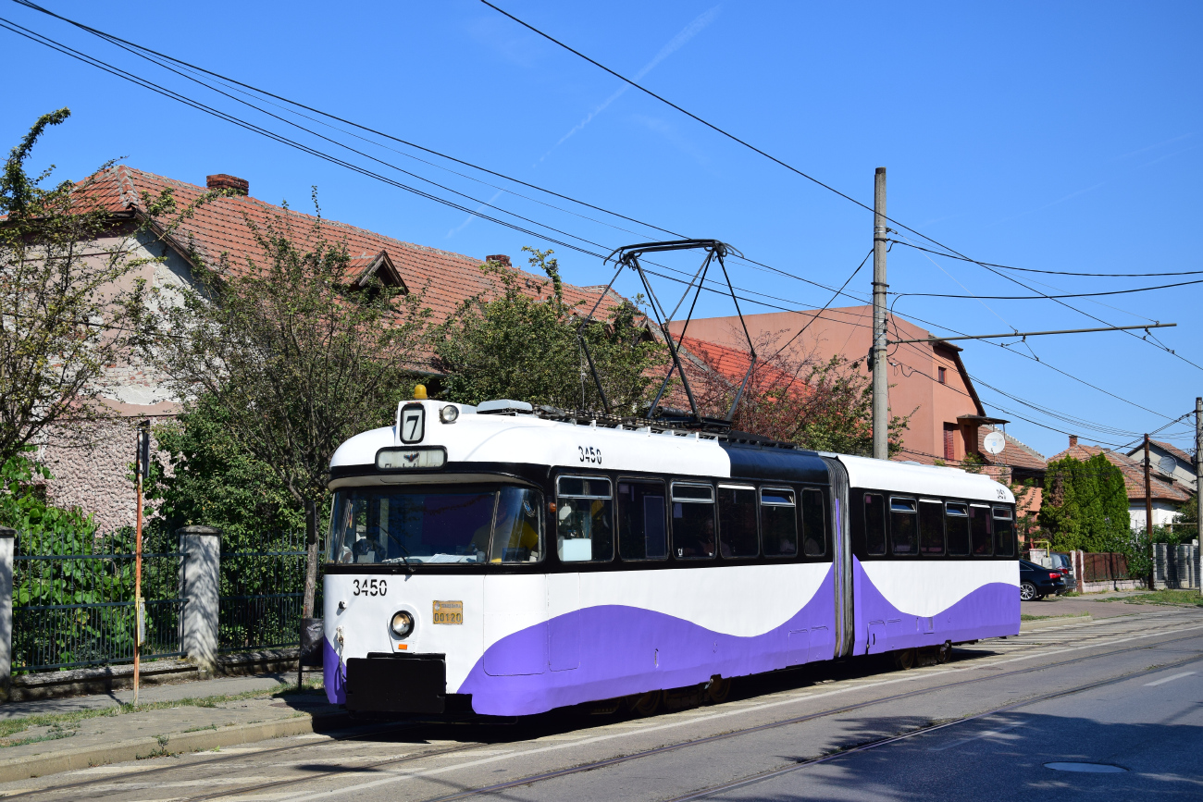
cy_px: 401
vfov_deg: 25.8
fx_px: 1754
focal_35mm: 52
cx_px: 602
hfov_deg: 37.8
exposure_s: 1/1000
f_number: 6.3
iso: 200
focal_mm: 35
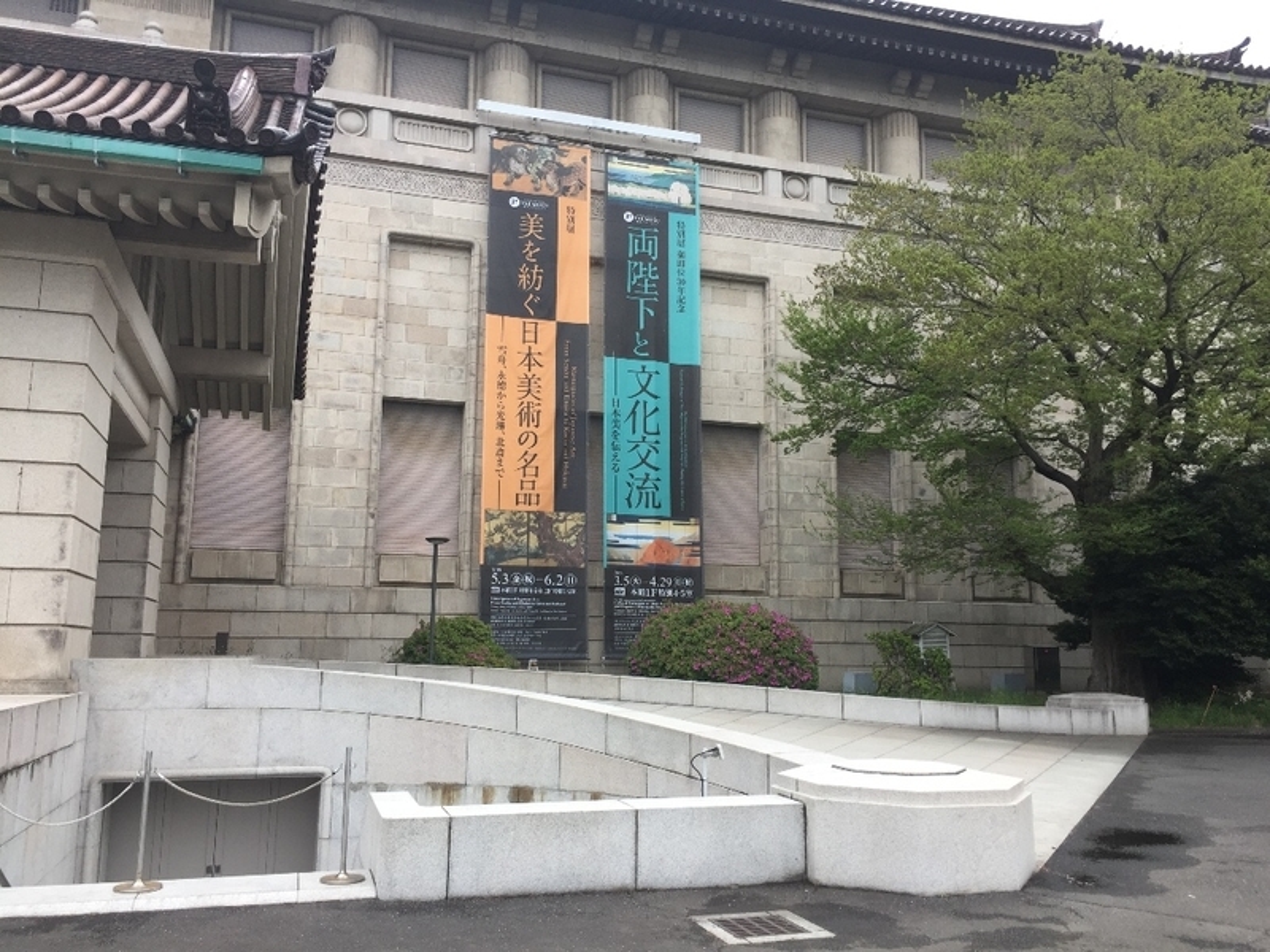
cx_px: 635
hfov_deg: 61.7
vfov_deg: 48.2
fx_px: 1064
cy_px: 476
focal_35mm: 29
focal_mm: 4.15
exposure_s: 1/120
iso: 40
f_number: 2.2
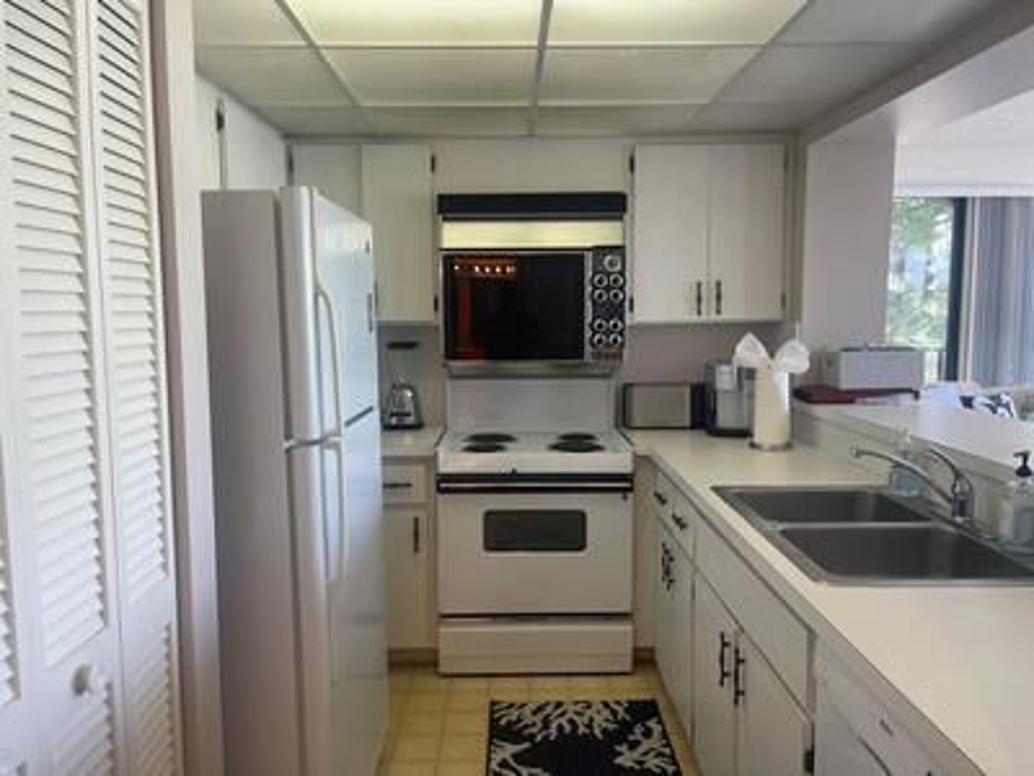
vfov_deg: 54.9
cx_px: 517
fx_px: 747
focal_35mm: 25
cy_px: 388
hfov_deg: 69.4
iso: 100
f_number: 1.6
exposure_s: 1/120
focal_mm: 5.1
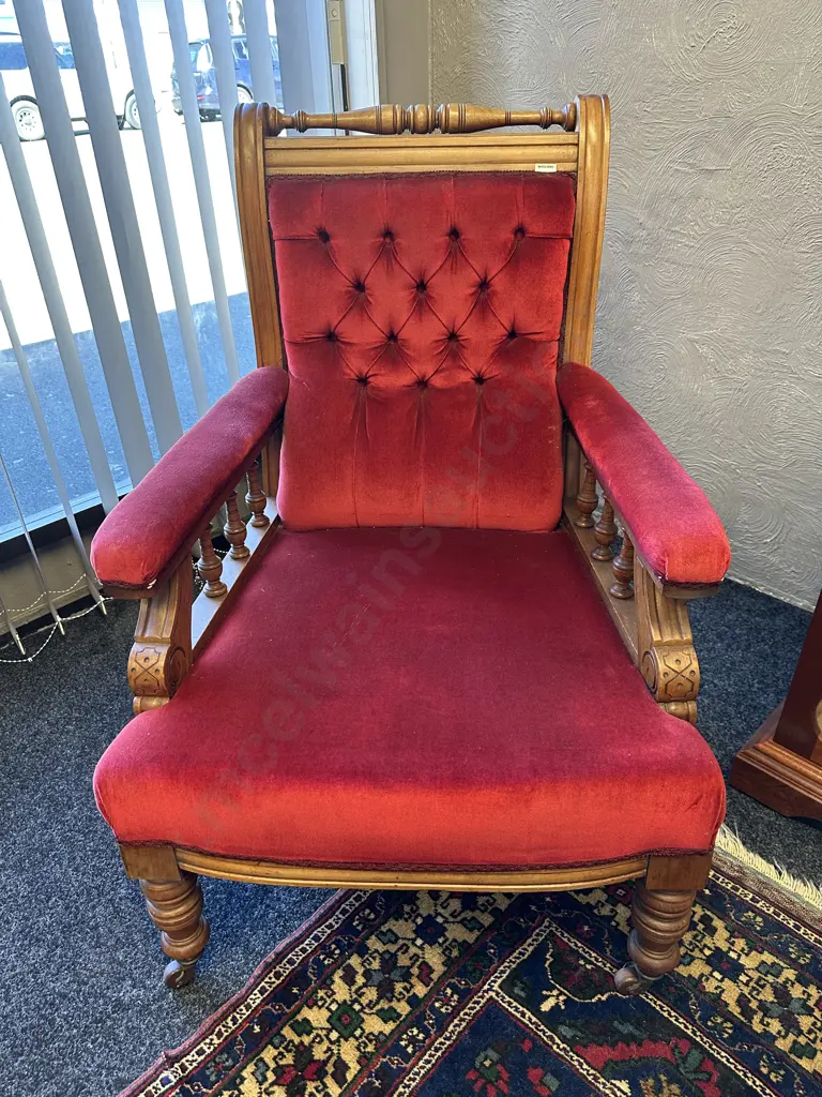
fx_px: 760
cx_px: 411
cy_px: 548
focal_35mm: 24
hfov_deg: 56.8
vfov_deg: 71.6
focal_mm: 6.86
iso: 250
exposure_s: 1/61
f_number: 1.78
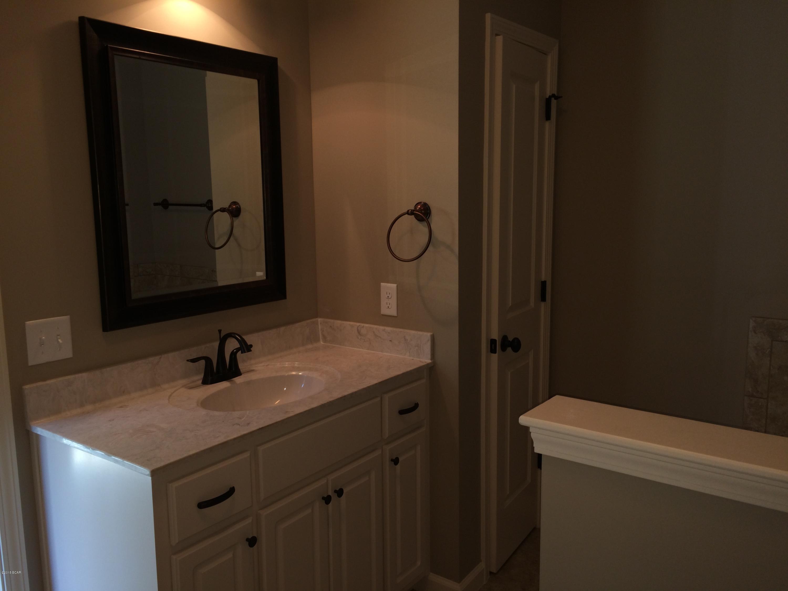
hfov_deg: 61.7
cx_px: 394
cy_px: 296
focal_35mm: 29
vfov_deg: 48.2
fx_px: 660
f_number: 2.2
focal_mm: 4.15
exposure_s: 1/30
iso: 40
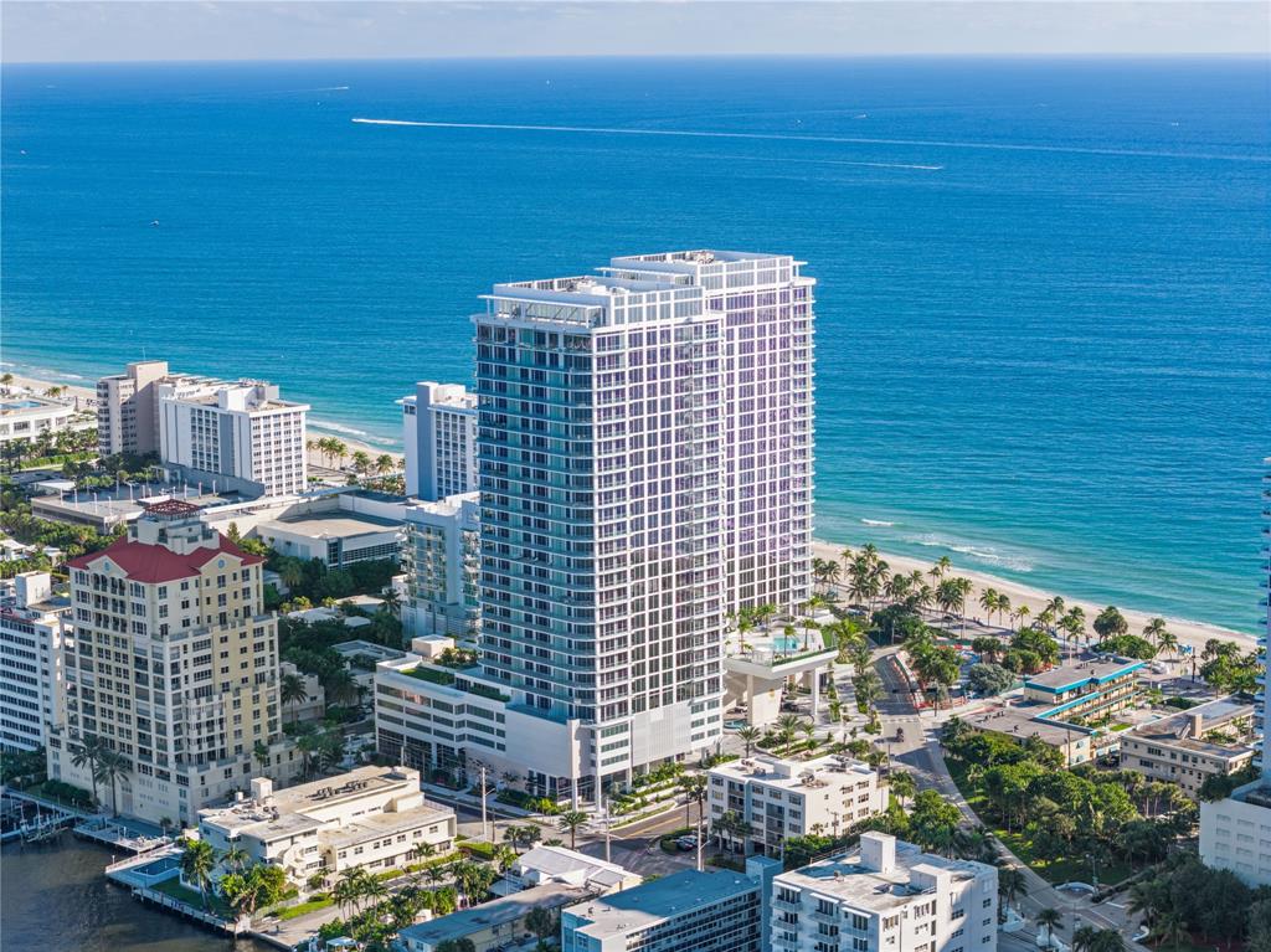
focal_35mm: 70
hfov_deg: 27.8
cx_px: 636
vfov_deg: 21.0
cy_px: 476
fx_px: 2569
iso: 100
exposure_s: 1/240
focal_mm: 19.35
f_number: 2.8
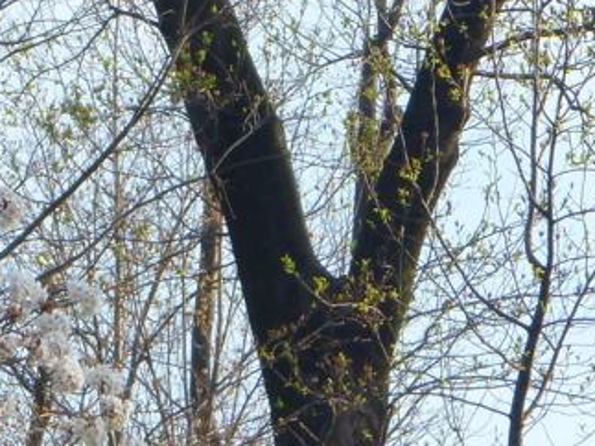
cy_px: 682
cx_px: -105
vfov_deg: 5.0
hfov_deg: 6.7
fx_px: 5069
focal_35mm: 295
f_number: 5.7
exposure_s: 1/100
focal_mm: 16.6
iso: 80
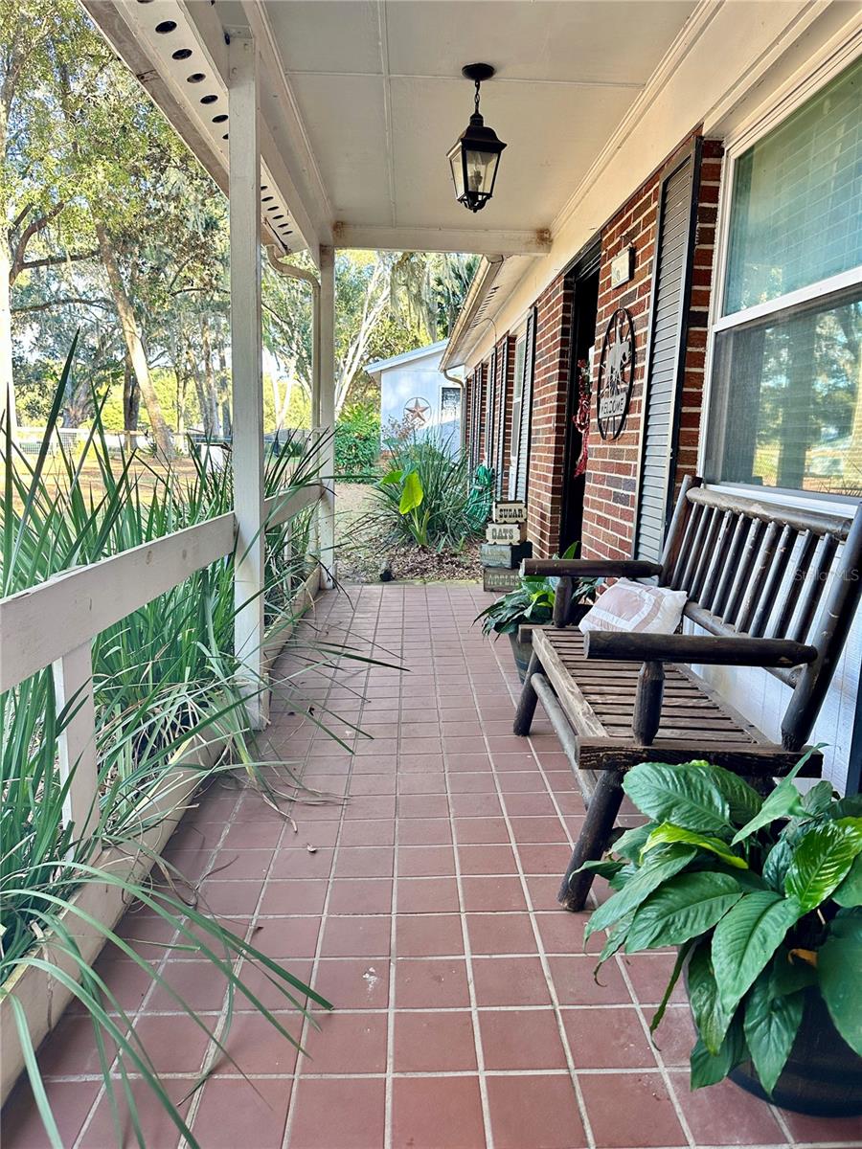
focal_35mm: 24
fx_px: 797
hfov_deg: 56.8
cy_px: 574
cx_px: 431
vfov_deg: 71.6
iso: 125
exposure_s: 1/136
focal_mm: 6.86
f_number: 1.78
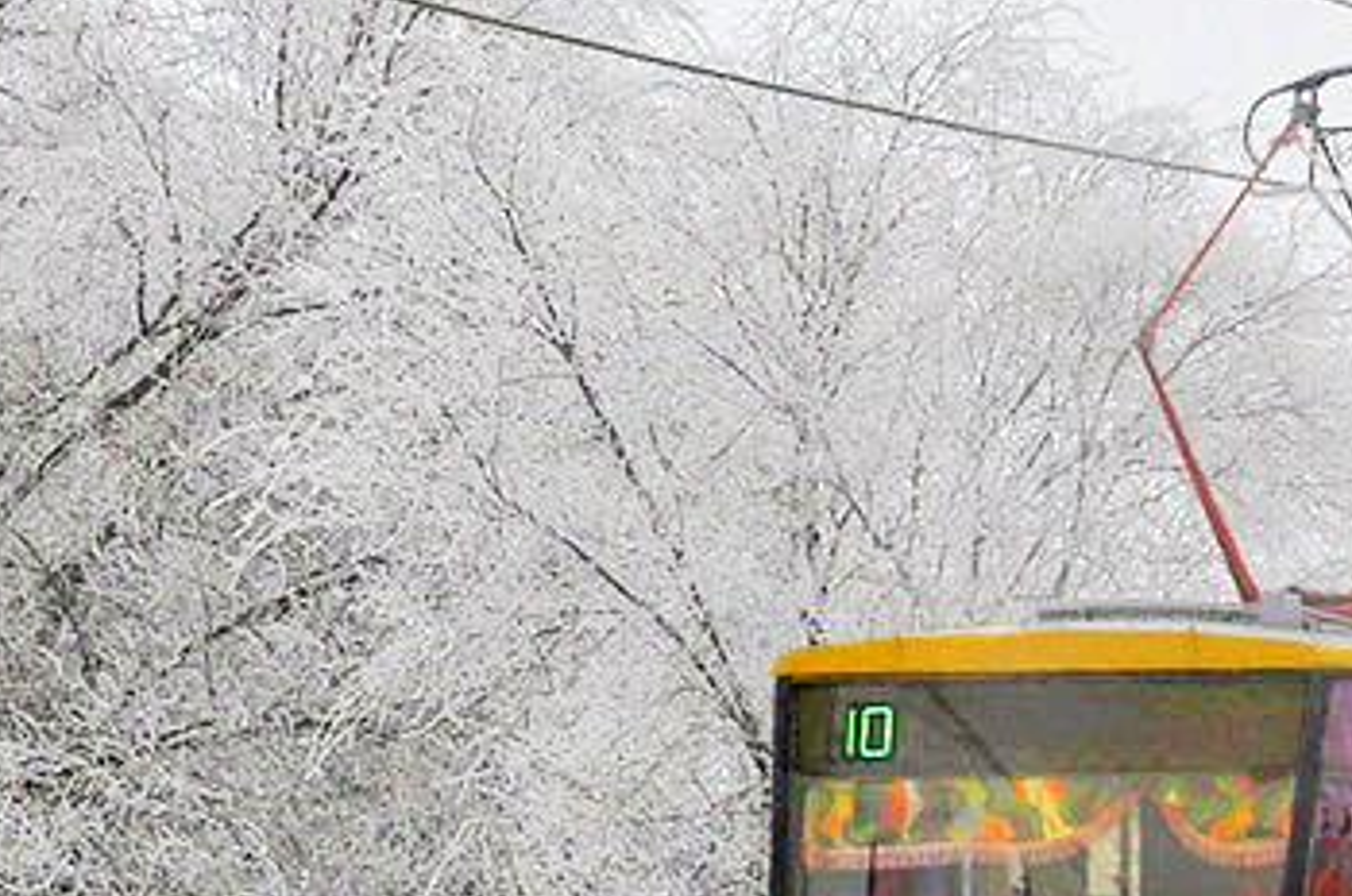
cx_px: 1418
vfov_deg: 7.8
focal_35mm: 175
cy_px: 647
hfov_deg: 11.6
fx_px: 6560
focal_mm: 34
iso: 200
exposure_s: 1/400
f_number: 7.1
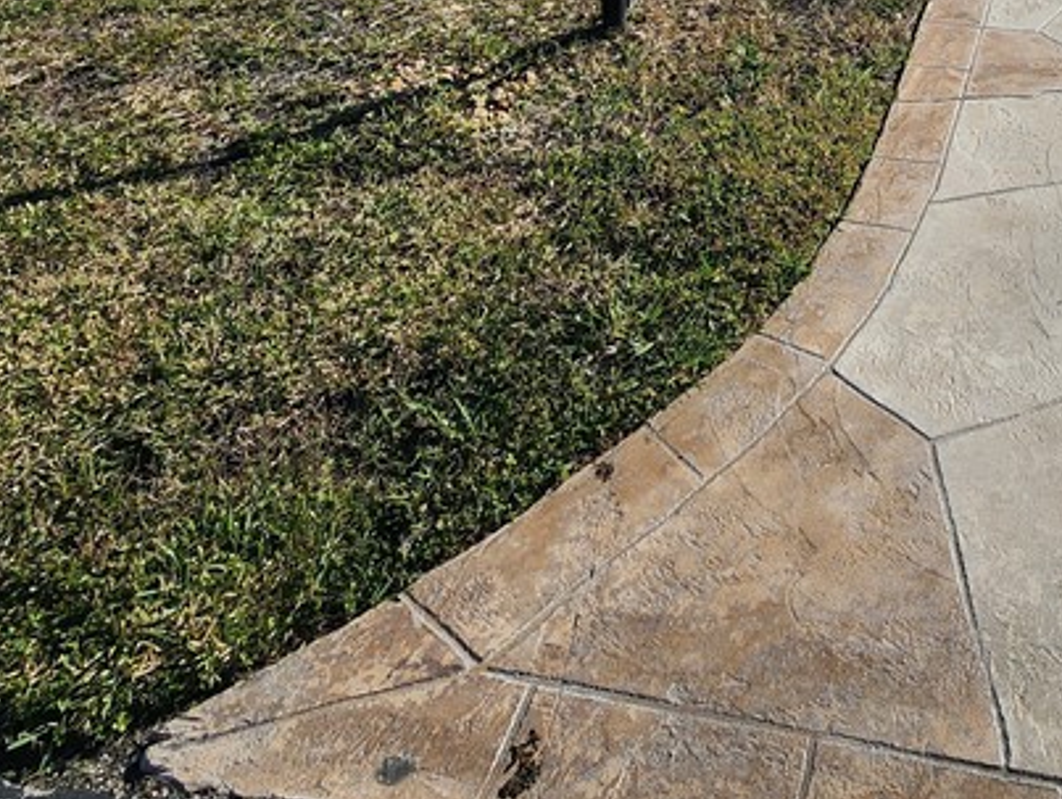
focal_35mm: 33
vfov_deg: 33.7
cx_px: 949
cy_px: -190
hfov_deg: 49.5
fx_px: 1013
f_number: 2.2
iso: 50
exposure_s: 1/4326
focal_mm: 2.2
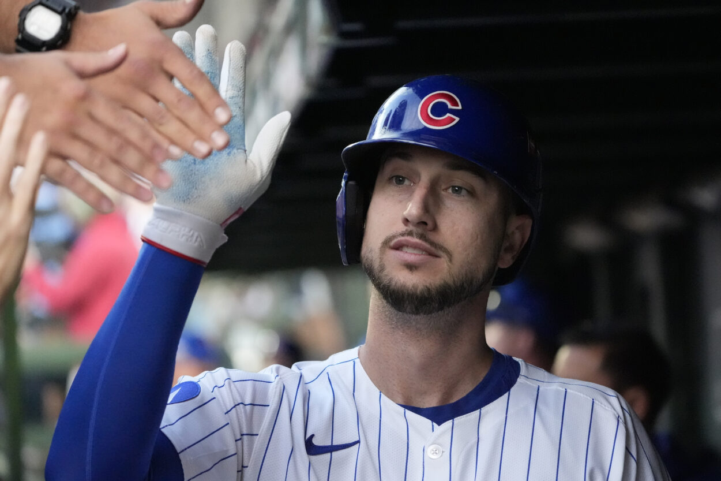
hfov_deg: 10.3
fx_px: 4005
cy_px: 240
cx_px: 360
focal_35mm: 200
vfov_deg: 6.9
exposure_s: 1/2500
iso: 12800
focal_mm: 200
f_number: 5.6
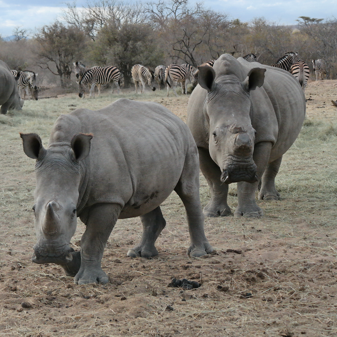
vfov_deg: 17.6
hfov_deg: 17.5
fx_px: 1090
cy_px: 168
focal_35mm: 99
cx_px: 105
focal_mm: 50
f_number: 7.1
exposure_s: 1/500
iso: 800
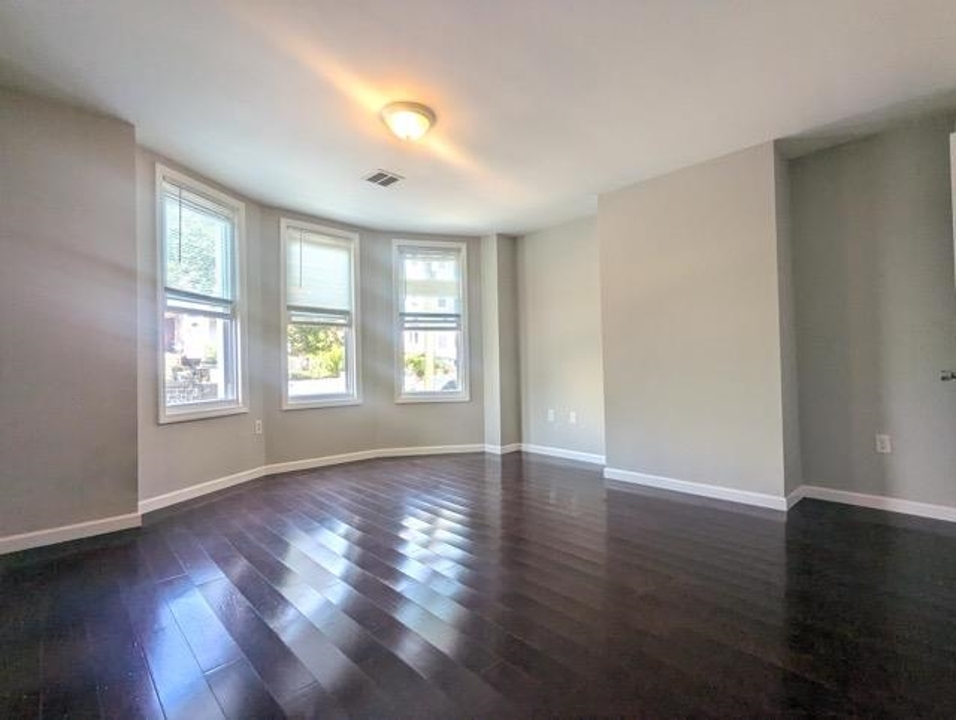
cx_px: 478
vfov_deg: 78.3
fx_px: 443
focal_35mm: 16
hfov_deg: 94.4
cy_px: 360
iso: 89
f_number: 2.2
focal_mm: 2.35
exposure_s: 1/120
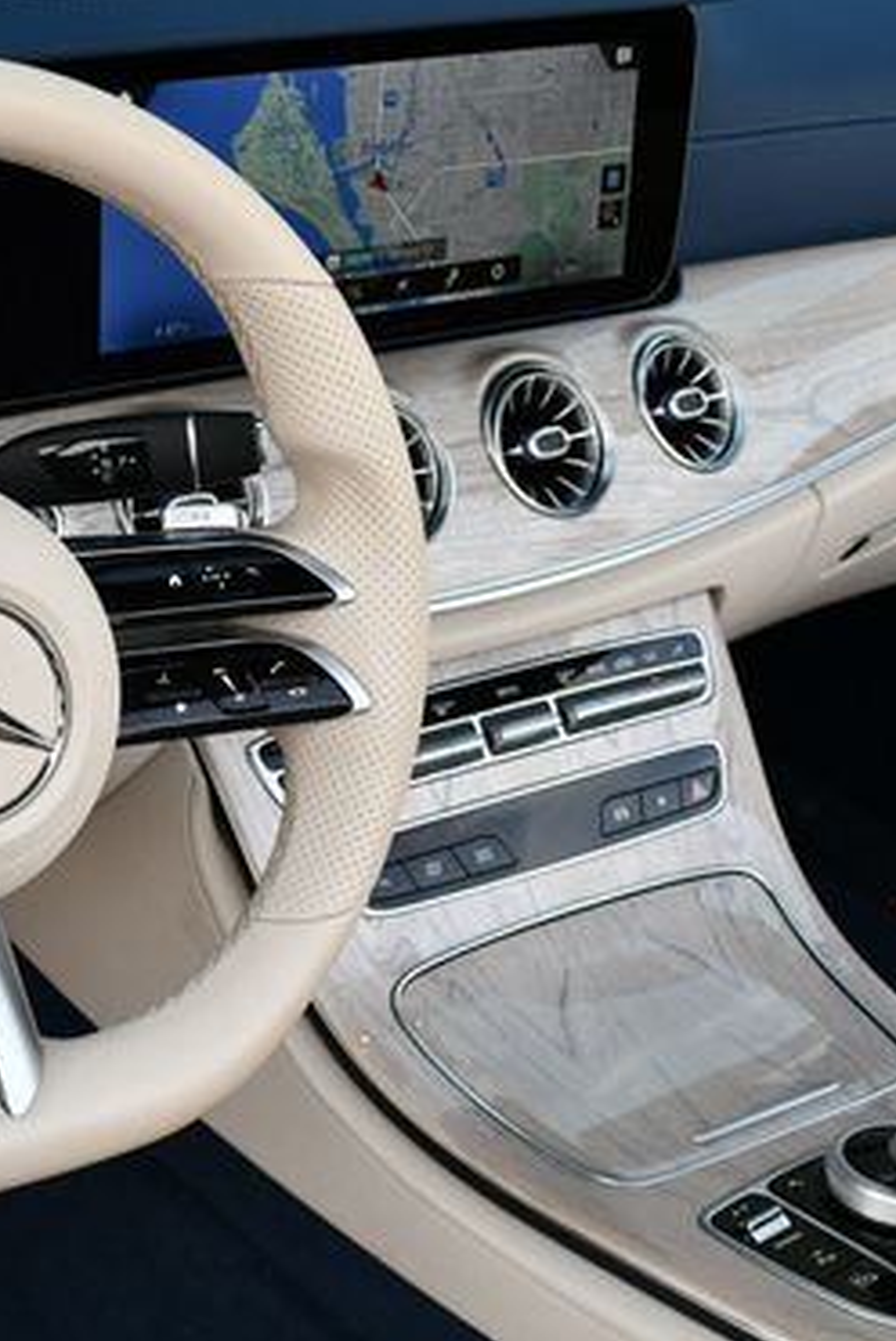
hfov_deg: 19.2
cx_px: -18
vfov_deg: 29.2
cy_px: 672
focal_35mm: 69
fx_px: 2571
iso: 250
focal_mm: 20
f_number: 5.6
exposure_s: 1/250
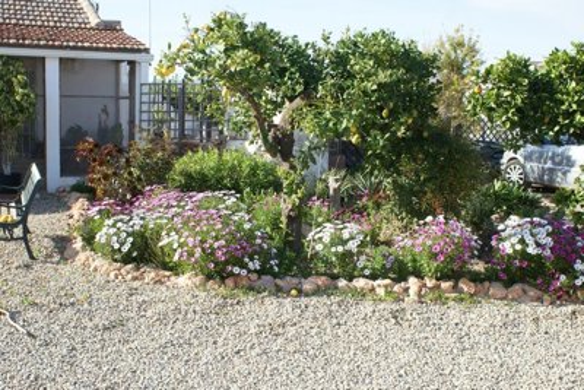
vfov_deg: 34.2
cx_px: 292
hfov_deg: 49.5
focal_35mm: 39
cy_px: 195
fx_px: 633
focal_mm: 26
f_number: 9
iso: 100
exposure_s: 1/100
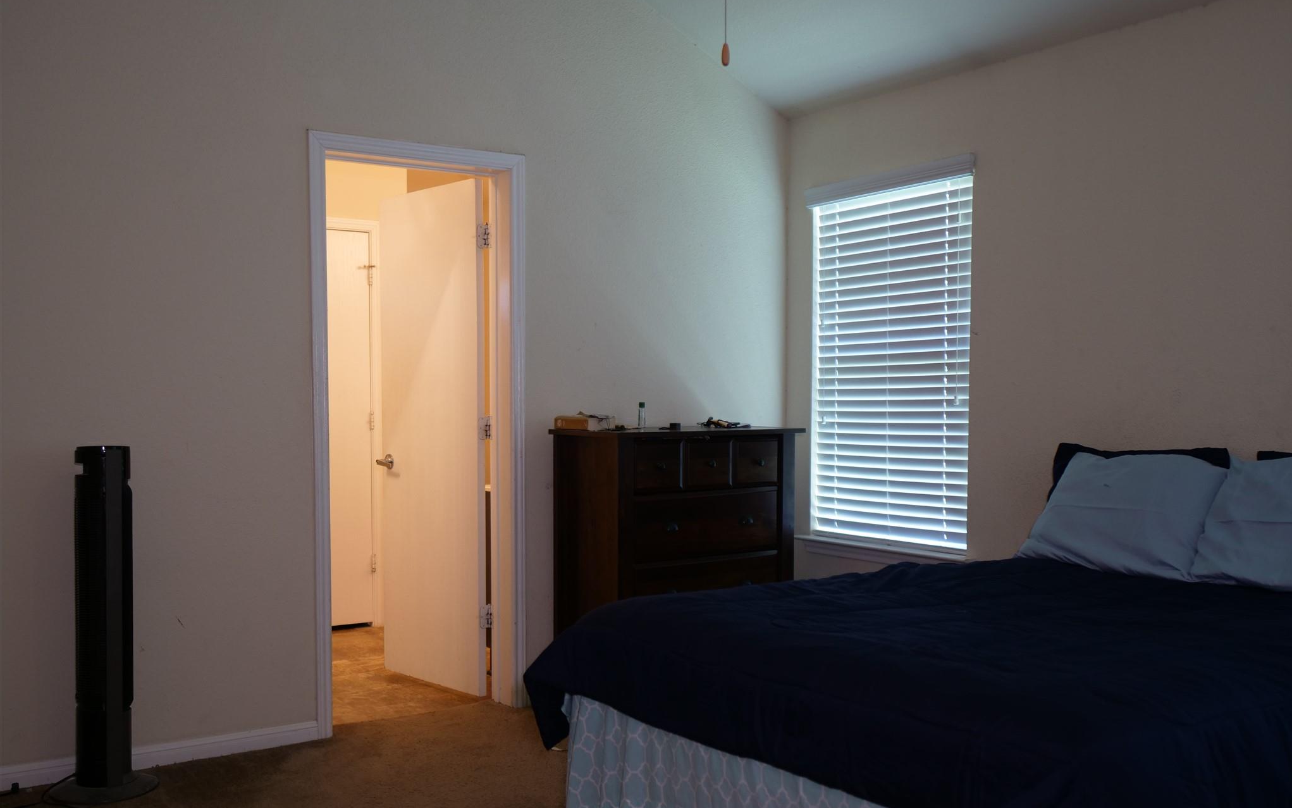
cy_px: 468
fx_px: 1197
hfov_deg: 56.7
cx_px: 647
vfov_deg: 37.2
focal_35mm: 34
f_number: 1.4
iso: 250
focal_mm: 16
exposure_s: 1/60
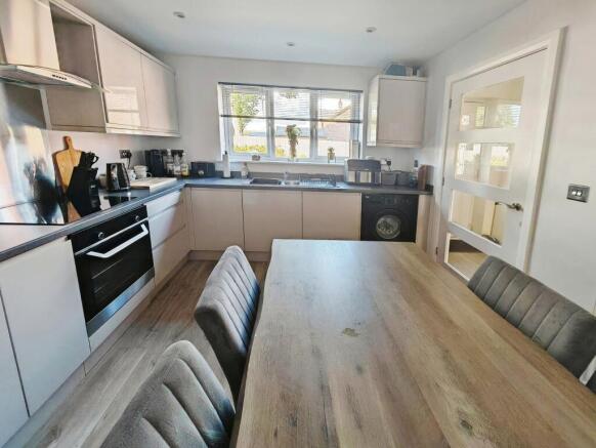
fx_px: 224
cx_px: 298
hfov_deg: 106.2
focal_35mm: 13
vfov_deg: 90.0
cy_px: 224
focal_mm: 1.82
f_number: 2
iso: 320
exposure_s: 1/50
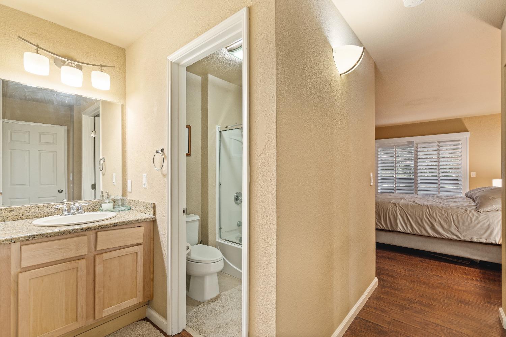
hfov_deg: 96.7
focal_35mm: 16
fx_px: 225
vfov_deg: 73.7
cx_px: 253
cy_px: 168
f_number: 8
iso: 400
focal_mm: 16
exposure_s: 1.3
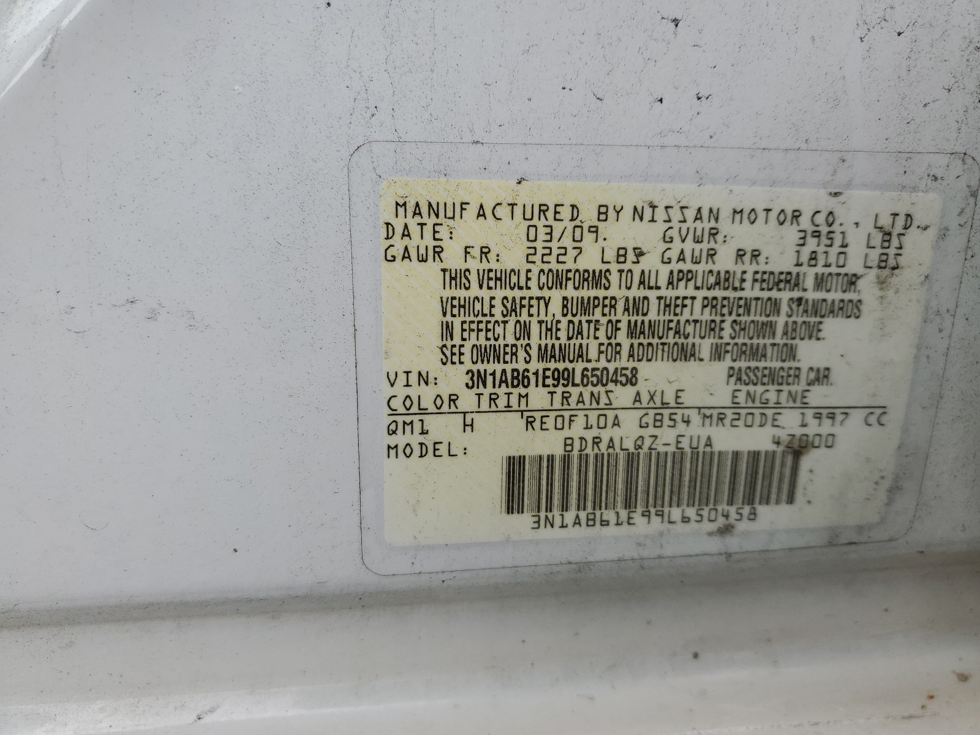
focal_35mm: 26
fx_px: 736
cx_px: 490
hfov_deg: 67.3
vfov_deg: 53.1
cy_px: 368
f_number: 1.5
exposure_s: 1/222
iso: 50
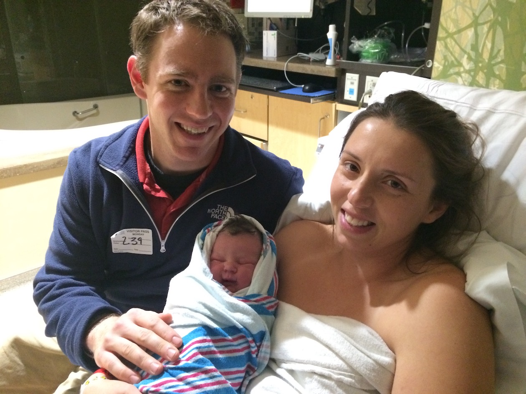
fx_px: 441
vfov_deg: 48.2
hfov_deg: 61.7
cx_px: 263
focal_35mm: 29
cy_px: 197
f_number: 2.2
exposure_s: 1/15
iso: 500
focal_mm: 4.15
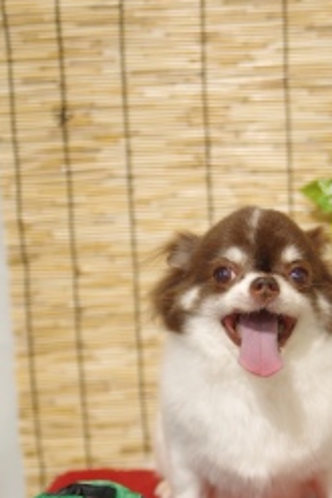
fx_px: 1676
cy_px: 355
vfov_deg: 16.9
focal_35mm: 121
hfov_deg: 11.3
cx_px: 264
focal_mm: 50
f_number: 2.8
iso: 320
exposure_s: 1/100
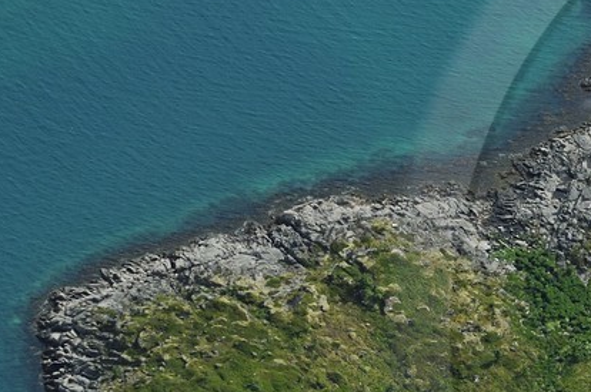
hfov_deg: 3.2
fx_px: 10461
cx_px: 974
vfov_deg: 2.1
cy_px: 334
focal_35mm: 638
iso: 100
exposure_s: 1/1250
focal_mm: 110
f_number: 4
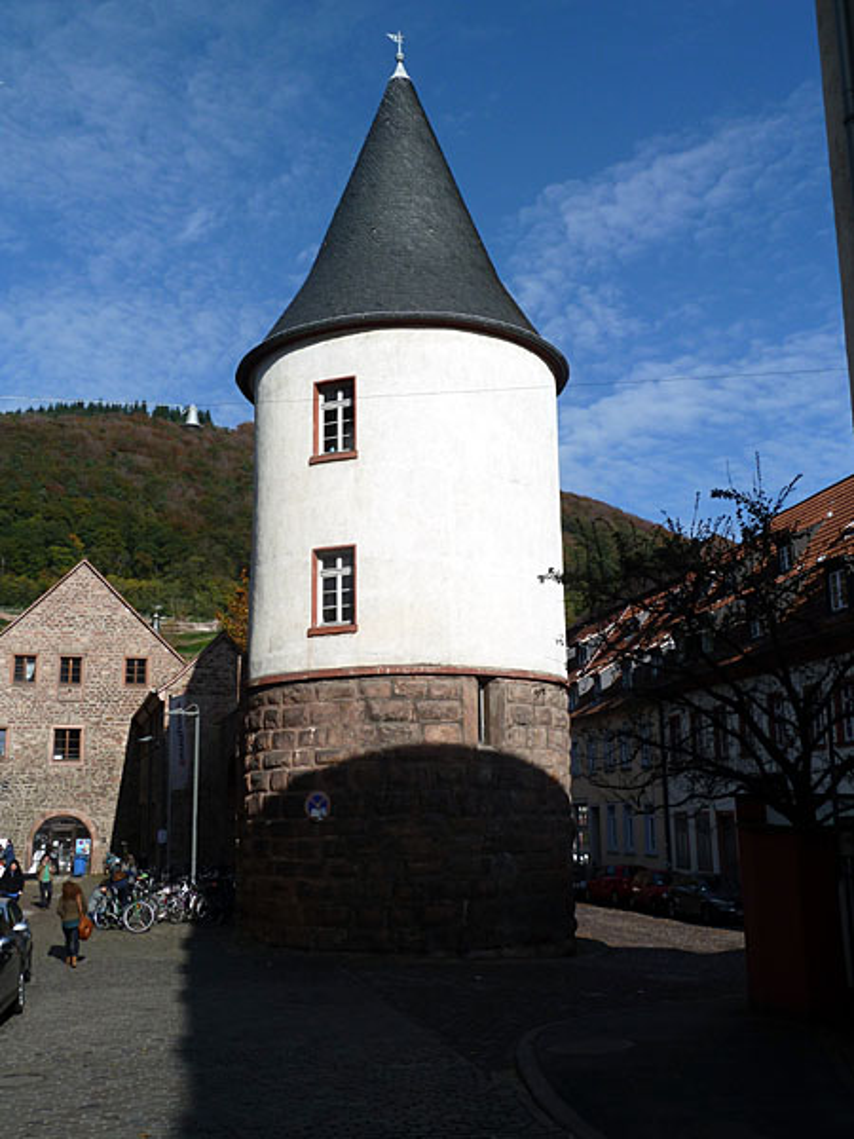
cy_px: 570
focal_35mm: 35
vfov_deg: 52.6
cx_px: 427
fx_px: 1151
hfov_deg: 40.7
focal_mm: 5.7
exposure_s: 1/500
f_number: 5.6
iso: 80
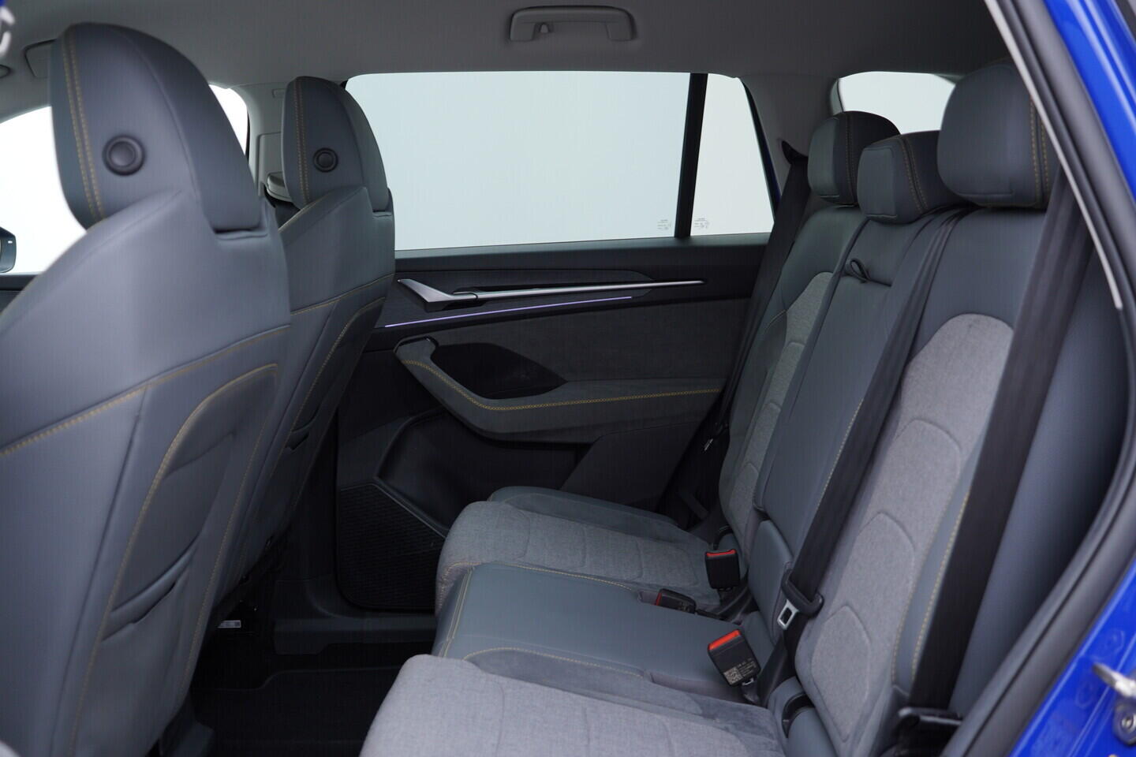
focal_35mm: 36
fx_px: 1136
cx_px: 568
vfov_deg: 36.9
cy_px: 378
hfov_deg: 53.1
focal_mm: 24
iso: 160
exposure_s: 1/40
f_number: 2.8
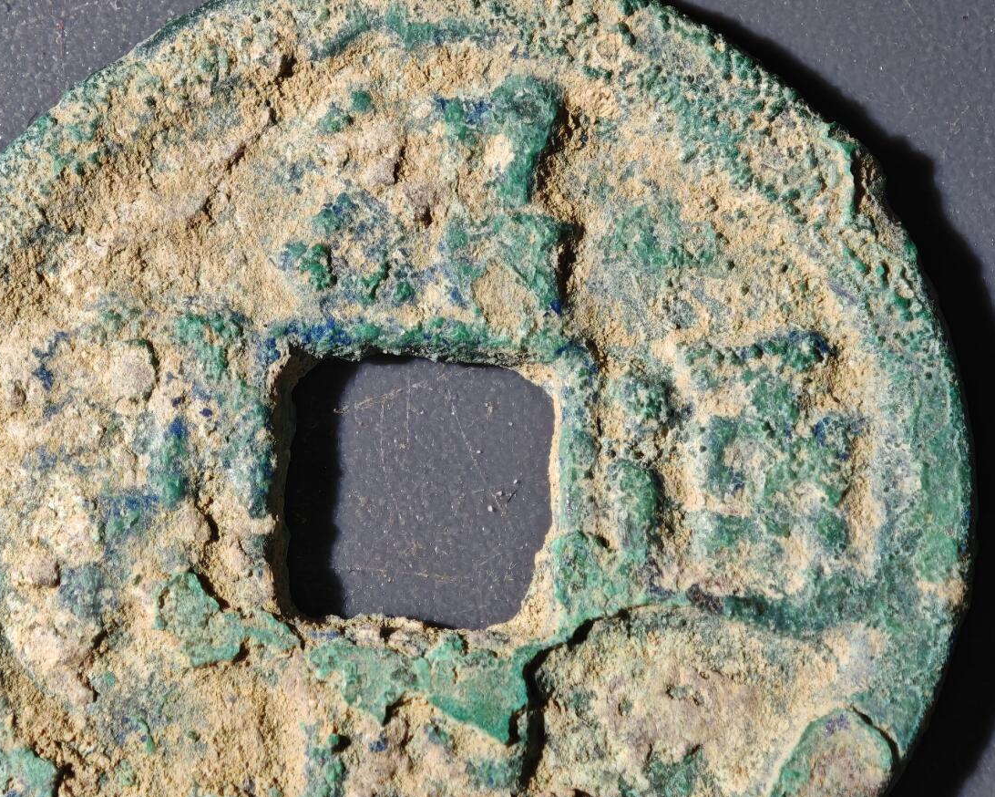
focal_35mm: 148
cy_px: 427
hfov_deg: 13.0
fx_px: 4359
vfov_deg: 10.4
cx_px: 431
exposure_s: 1/100
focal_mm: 9
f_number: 2
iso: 320
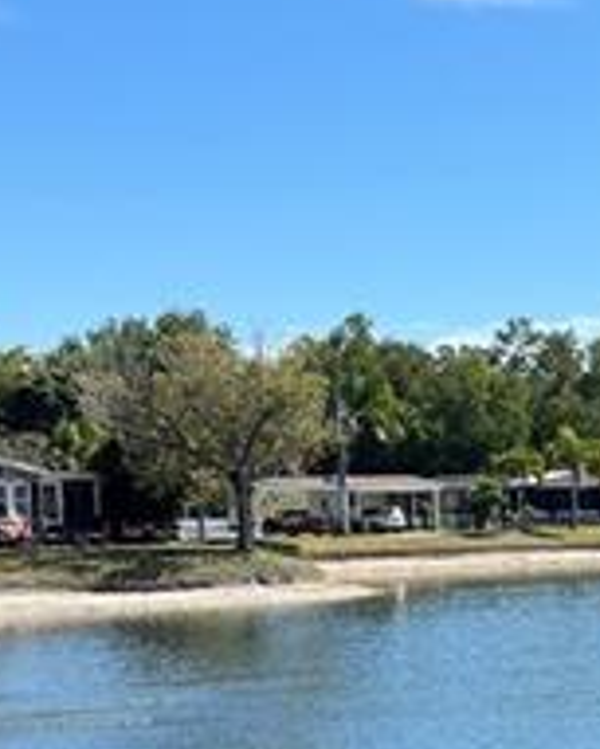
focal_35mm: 102
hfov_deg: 14.6
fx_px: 2262
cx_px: 722
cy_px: 627
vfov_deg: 18.6
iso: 50
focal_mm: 5.1
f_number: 1.6
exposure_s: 1/4310
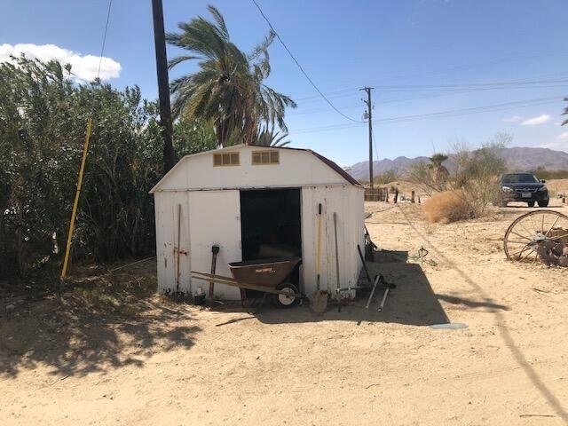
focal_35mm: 28
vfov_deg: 49.7
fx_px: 459
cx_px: 284
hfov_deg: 63.4
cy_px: 213
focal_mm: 4
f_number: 1.8
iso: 20
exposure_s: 1/2525
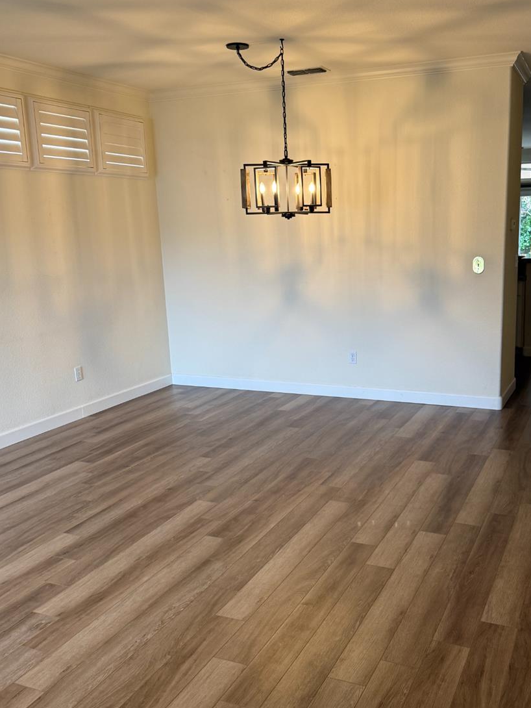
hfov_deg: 42.6
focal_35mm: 33
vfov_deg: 55.3
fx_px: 675
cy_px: 356
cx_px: 333
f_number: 1.78
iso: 160
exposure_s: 1/60
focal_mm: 6.76
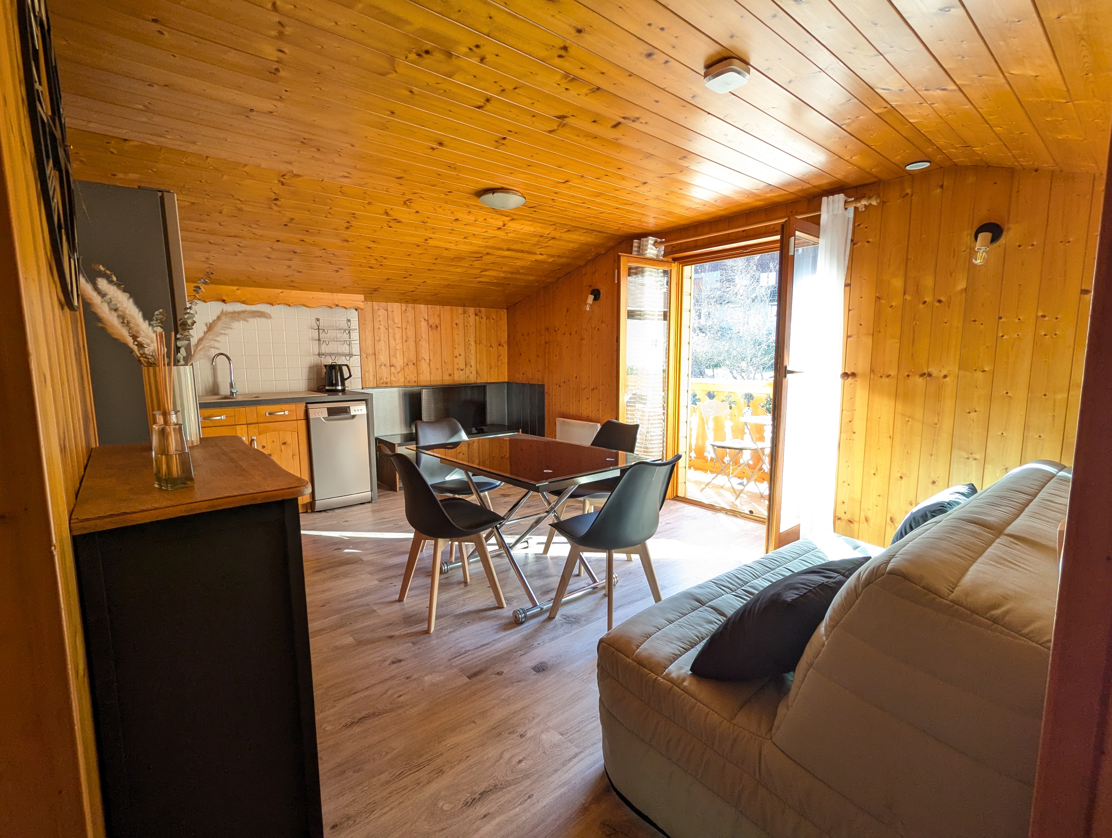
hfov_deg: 94.4
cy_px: 419
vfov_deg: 78.2
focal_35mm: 16
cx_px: 556
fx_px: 515
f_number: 2.2
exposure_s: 1/60
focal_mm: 2.35
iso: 100
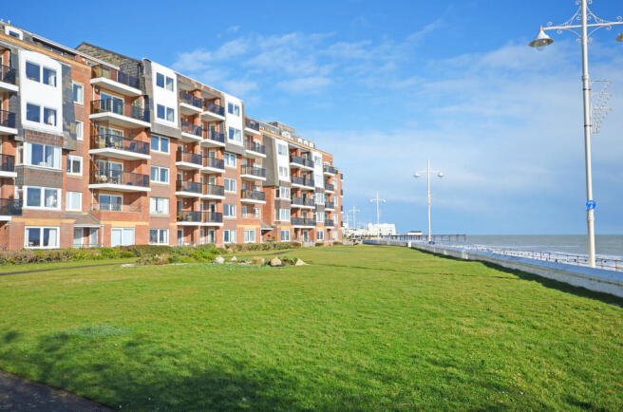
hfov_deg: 64.7
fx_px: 492
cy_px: 206
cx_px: 312
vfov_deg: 45.5
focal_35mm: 28
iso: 100
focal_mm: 19
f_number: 9
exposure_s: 1/320
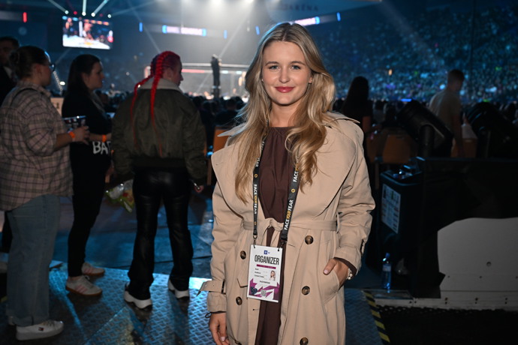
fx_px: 532
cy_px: 172
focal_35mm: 37
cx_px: 259
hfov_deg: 51.9
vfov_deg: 35.9
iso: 2500
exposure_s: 1/125
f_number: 4.5
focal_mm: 37
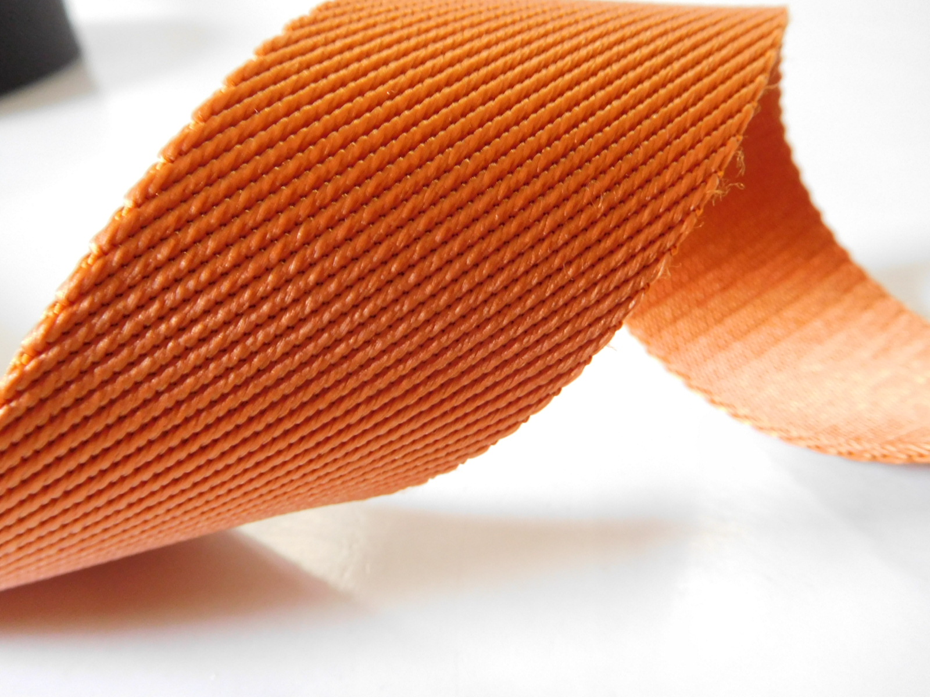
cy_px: 348
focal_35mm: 25
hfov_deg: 69.4
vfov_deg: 54.9
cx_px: 465
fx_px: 672
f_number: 3.4
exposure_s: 1/10
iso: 400
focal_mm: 4.5
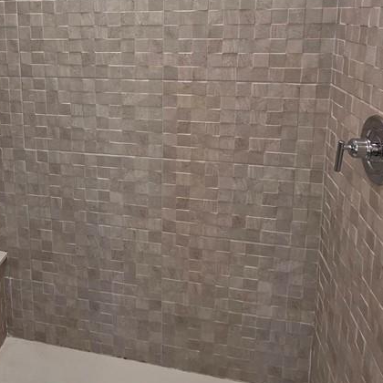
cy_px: 75
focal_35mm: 28
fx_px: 350
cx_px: 103
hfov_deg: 55.0
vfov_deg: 53.4
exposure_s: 1/60
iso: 125
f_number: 2.2
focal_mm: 2.2
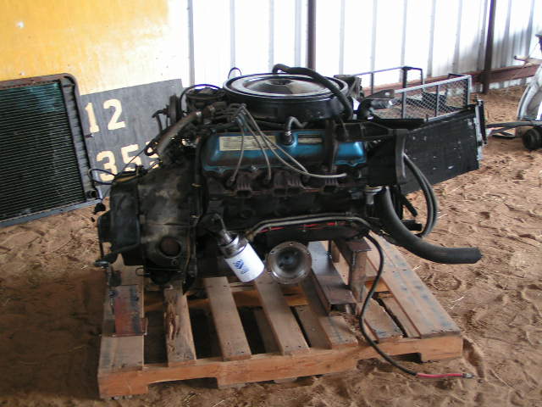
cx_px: 271
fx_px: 767
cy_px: 204
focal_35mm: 49
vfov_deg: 29.7
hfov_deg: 38.9
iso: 80
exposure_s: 1/50
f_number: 2.8
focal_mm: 7.6
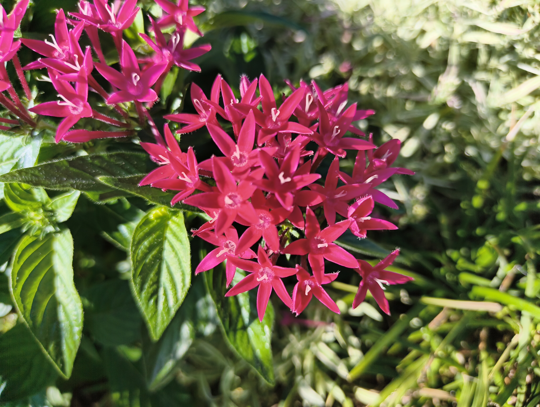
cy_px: 204
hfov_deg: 71.5
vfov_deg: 56.9
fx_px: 375
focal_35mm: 24
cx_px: 270
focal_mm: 5.56
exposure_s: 1/1232
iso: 100
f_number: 1.87
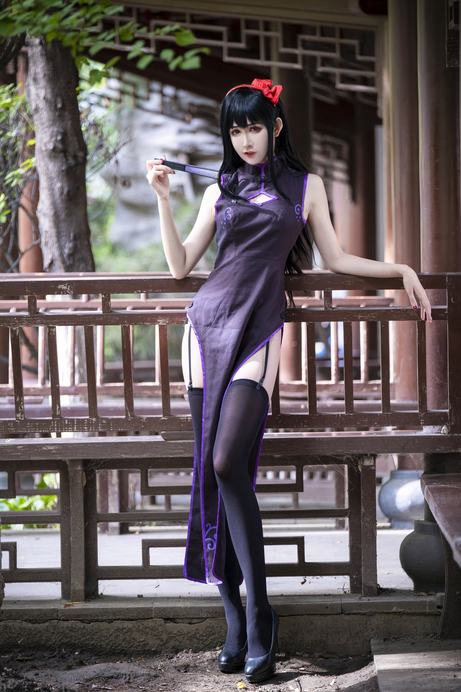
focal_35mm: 186
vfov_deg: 11.1
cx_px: 230
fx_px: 3572
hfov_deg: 7.4
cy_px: 346
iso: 400
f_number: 2.8
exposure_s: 1/60
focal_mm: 124.3
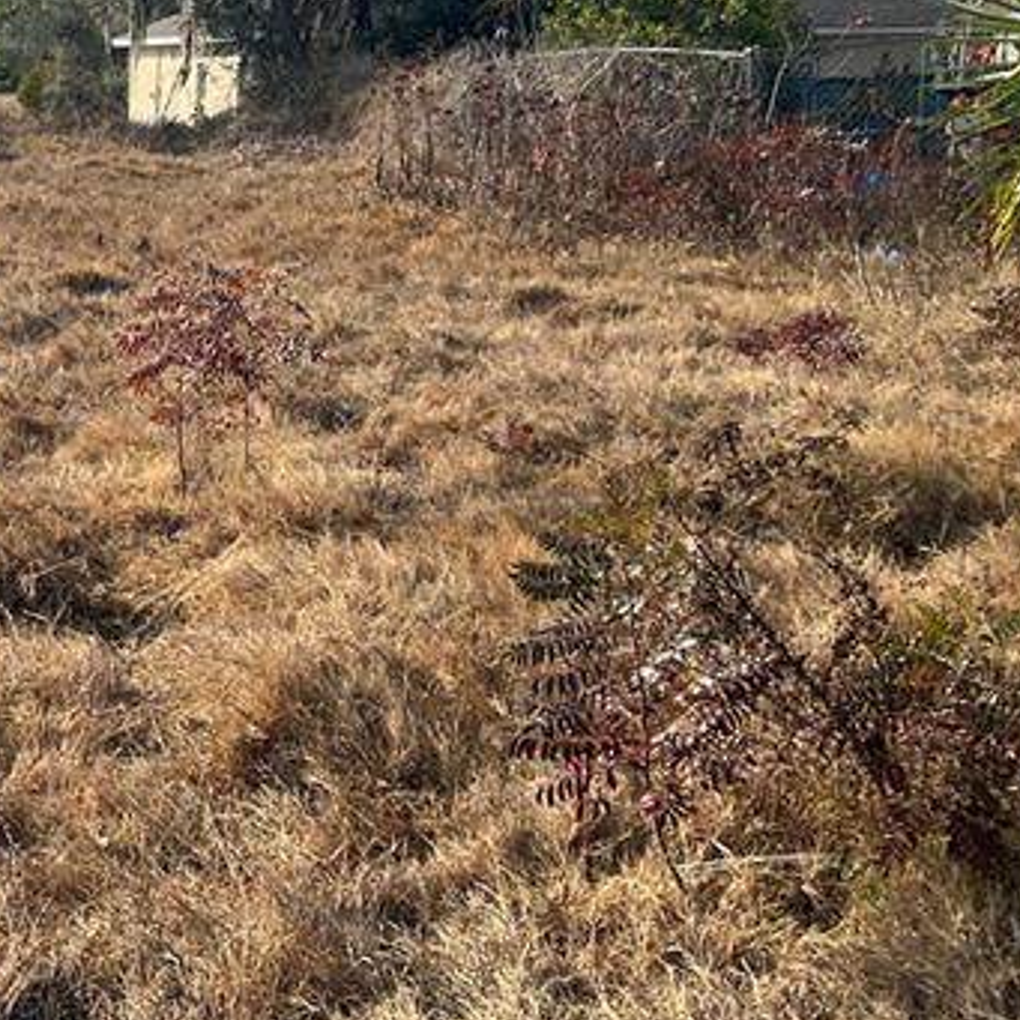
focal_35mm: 69
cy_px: 509
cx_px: -233
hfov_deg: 22.8
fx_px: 2300
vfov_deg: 25.0
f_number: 1.5
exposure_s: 1/2299
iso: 50
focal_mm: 5.7
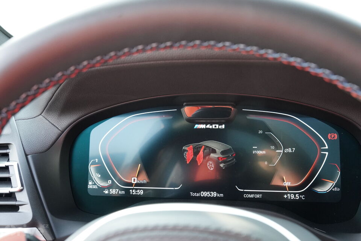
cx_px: 180
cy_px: 120
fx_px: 371
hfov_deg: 51.9
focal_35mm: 37
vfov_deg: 35.9
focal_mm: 37
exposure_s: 1/200
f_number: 8
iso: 8000
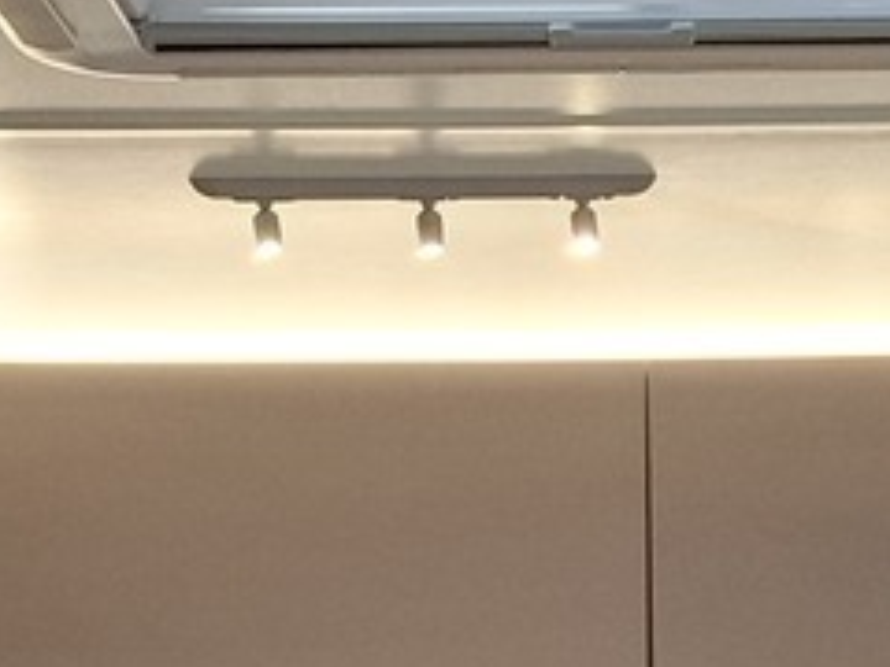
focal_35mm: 138
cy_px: 1382
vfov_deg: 9.9
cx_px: 642
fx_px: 3548
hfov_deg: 14.3
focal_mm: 5.54
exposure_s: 1/60
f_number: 1.8
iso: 200
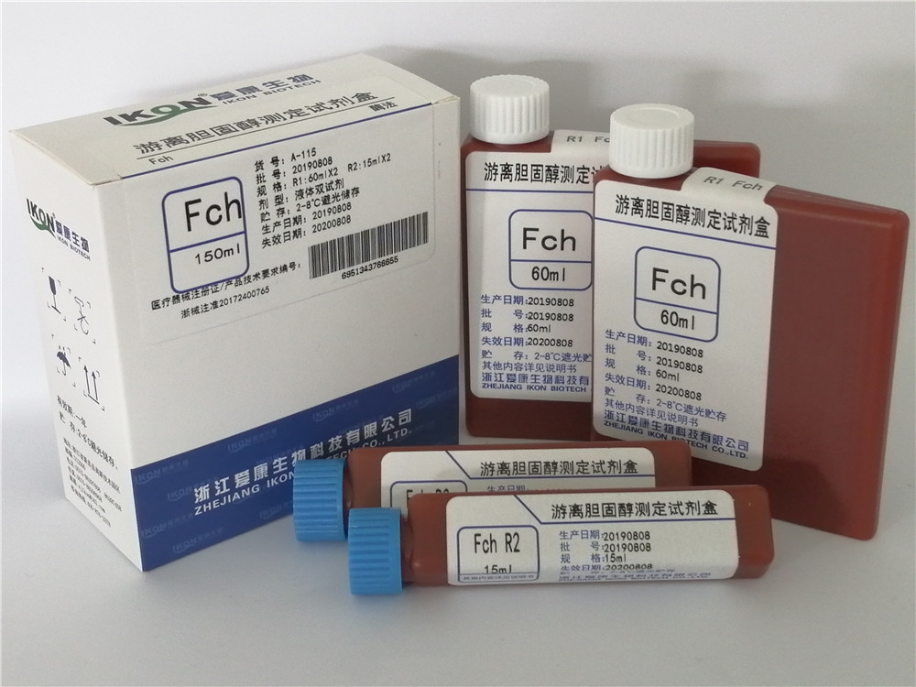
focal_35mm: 57
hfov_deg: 33.8
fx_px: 1508
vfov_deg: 25.7
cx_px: 458
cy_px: 344
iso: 64
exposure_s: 1/33.3
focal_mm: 3.64
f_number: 1.8
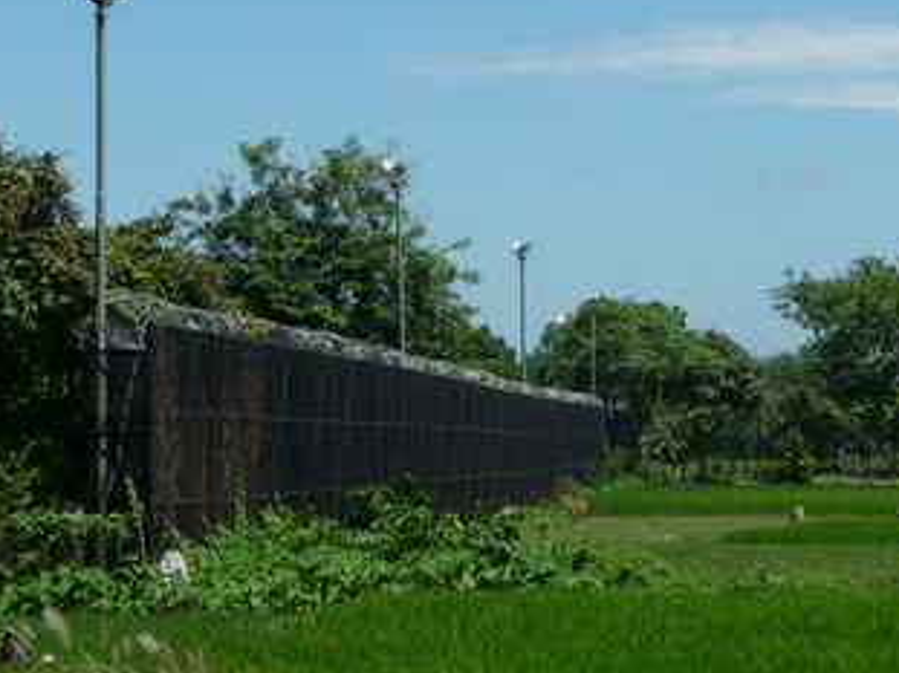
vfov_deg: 9.3
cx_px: 526
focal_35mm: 159
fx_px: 4128
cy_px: 295
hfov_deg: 12.4
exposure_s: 1/800
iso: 100
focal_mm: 17.5
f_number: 4.7
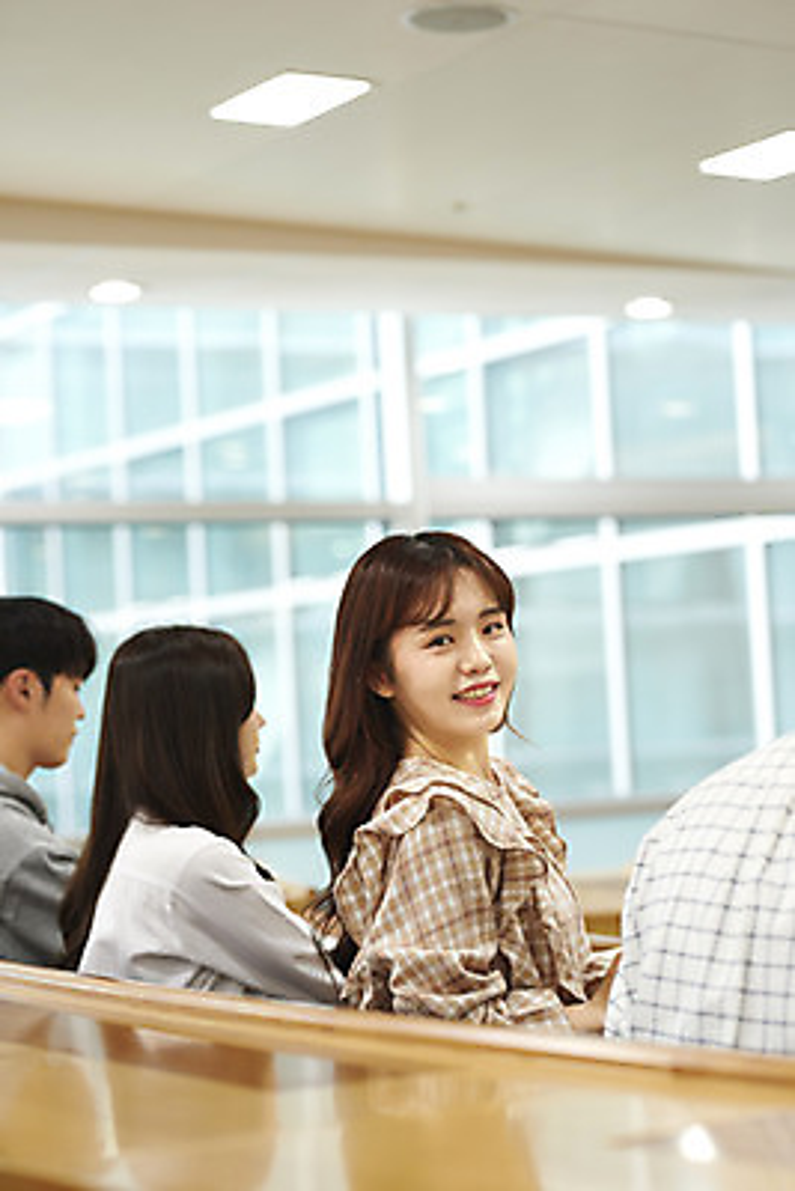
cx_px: 398
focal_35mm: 85
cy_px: 596
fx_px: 2813
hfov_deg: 16.1
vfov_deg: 23.9
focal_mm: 85
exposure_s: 1/160
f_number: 2.8
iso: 1000
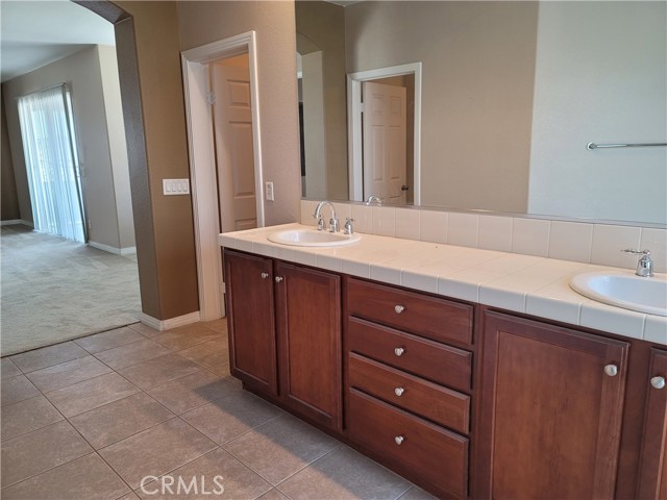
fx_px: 482
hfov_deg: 69.4
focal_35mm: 25
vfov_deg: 54.9
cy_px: 250
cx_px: 334
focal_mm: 7
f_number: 1.8
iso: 250
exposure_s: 1/120
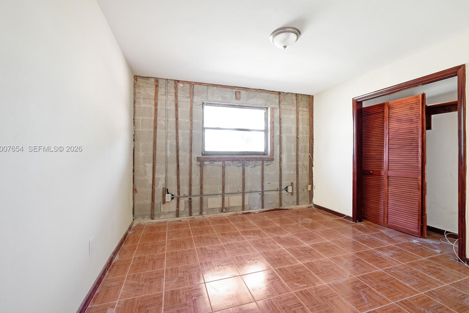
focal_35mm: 15
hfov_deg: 100.4
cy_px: 149
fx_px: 195
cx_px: 235
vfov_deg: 77.3
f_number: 9
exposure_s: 1
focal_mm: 14
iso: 200
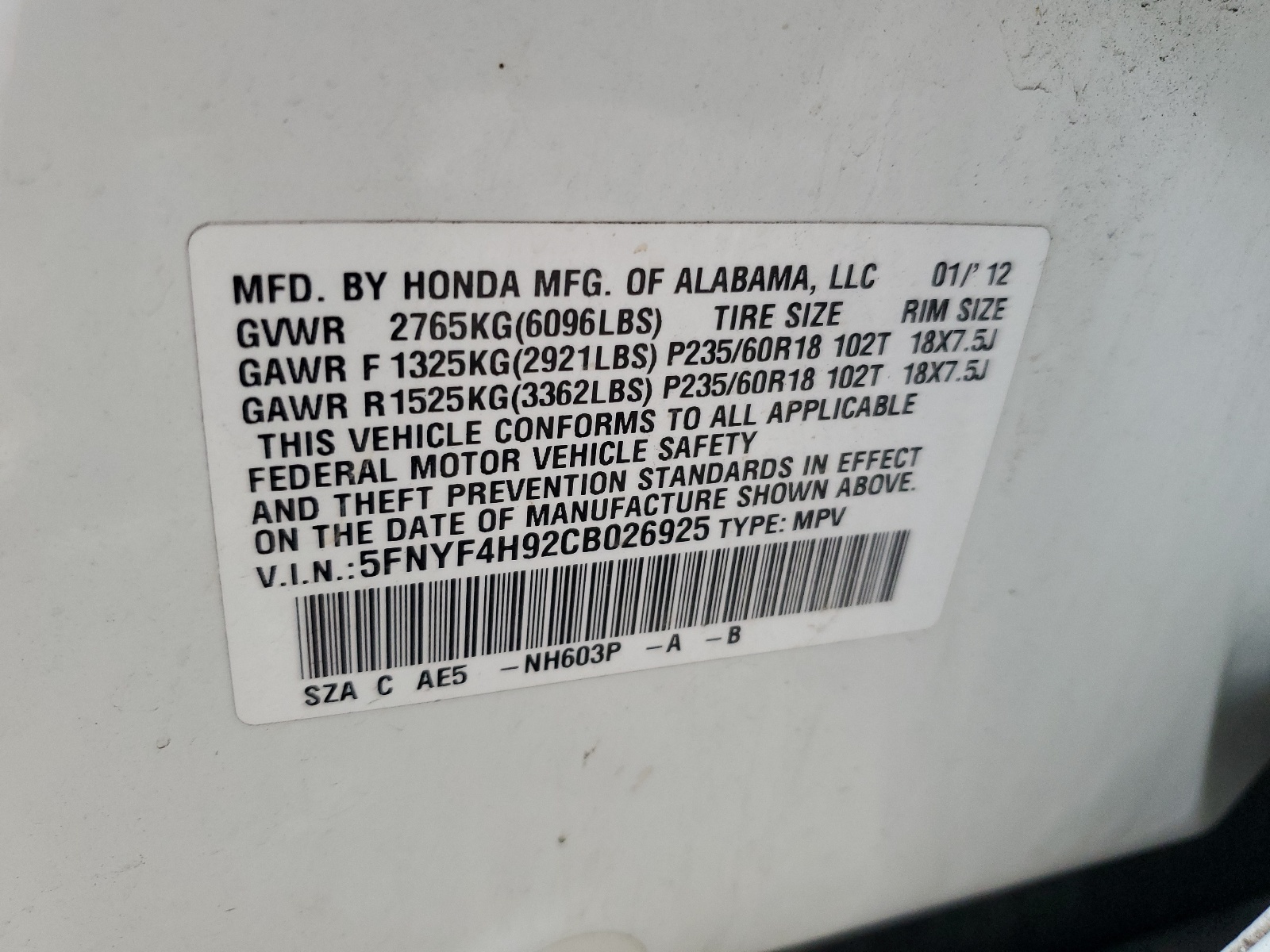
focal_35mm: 26
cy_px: 476
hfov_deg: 67.3
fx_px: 954
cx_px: 635
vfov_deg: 53.1
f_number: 1.5
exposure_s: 1/60.2
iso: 148
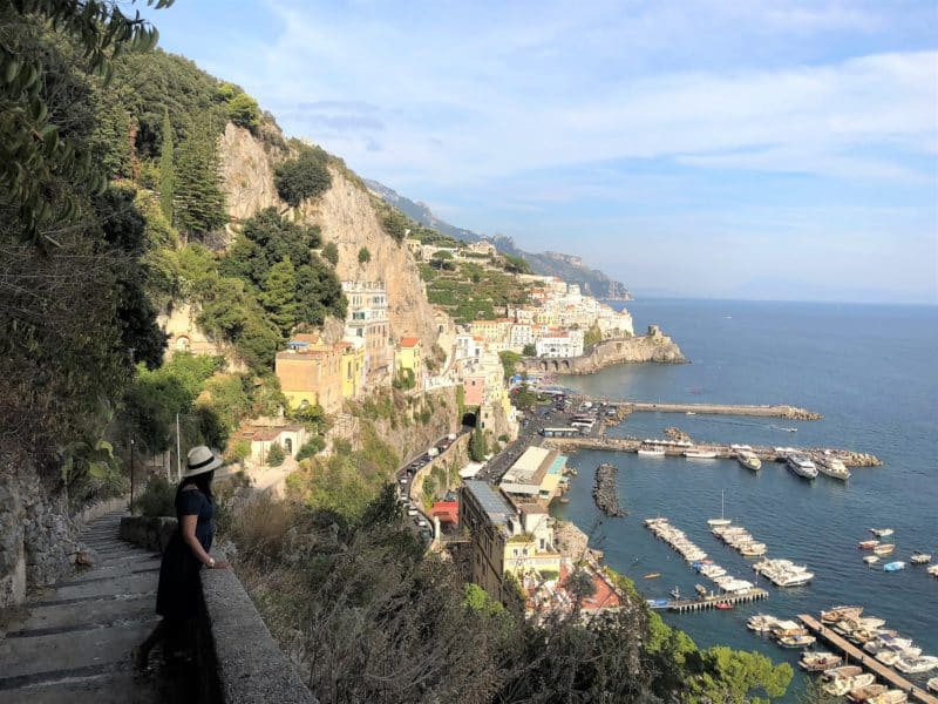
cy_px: 352
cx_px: 469
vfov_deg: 49.7
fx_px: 759
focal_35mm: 28
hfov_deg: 63.4
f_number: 1.8
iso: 20
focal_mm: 3.99
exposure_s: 1/2288
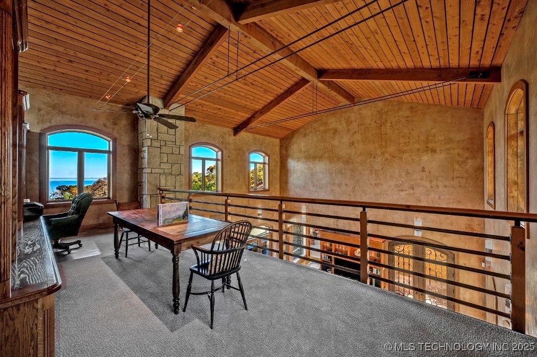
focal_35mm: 14
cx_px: 268
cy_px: 178
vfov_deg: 81.1
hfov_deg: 104.3
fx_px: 209
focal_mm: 14
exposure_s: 1/15
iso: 100
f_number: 8
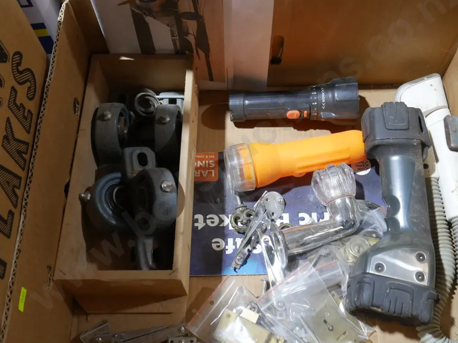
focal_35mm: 37
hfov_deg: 50.1
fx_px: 489
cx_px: 247
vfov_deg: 38.6
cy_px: 146
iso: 1000
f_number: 5.6
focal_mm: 16
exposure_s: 1/60
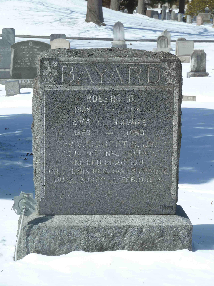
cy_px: 143
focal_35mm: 111
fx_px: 915
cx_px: 107
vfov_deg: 17.7
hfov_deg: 13.3
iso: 80
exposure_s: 1/500
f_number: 5.6
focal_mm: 18.2
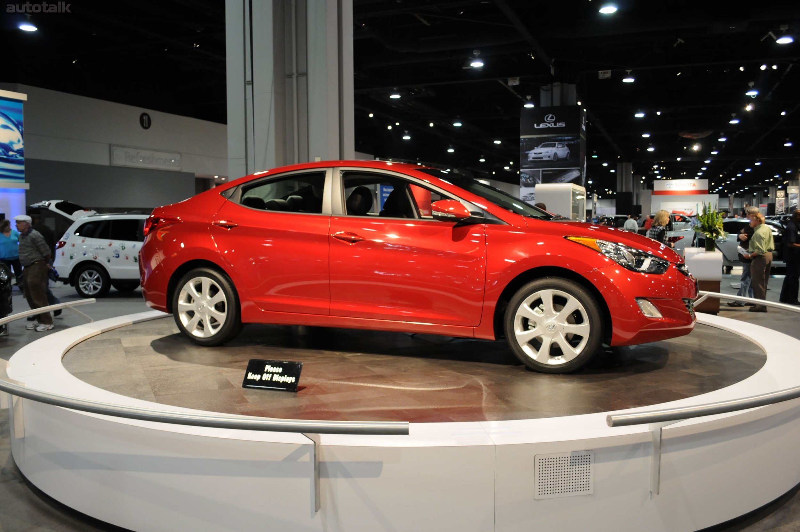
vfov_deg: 39.9
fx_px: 733
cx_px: 400
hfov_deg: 57.3
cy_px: 266
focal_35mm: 33
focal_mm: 22
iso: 800
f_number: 4.5
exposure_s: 1/80
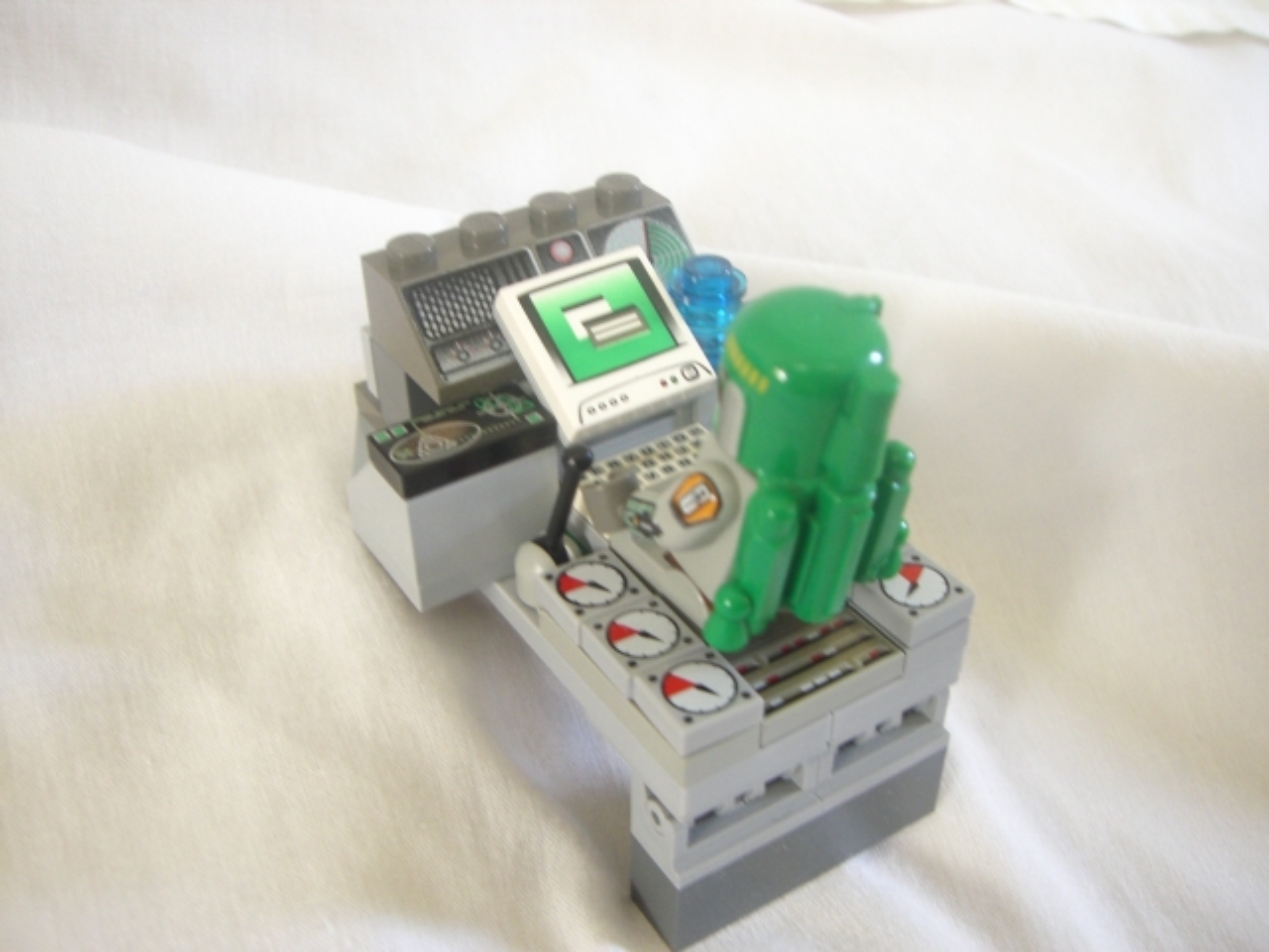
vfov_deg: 37.7
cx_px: 634
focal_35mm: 38
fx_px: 1393
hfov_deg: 49.0
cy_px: 476
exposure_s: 1/10
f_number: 2.7
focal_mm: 6.2
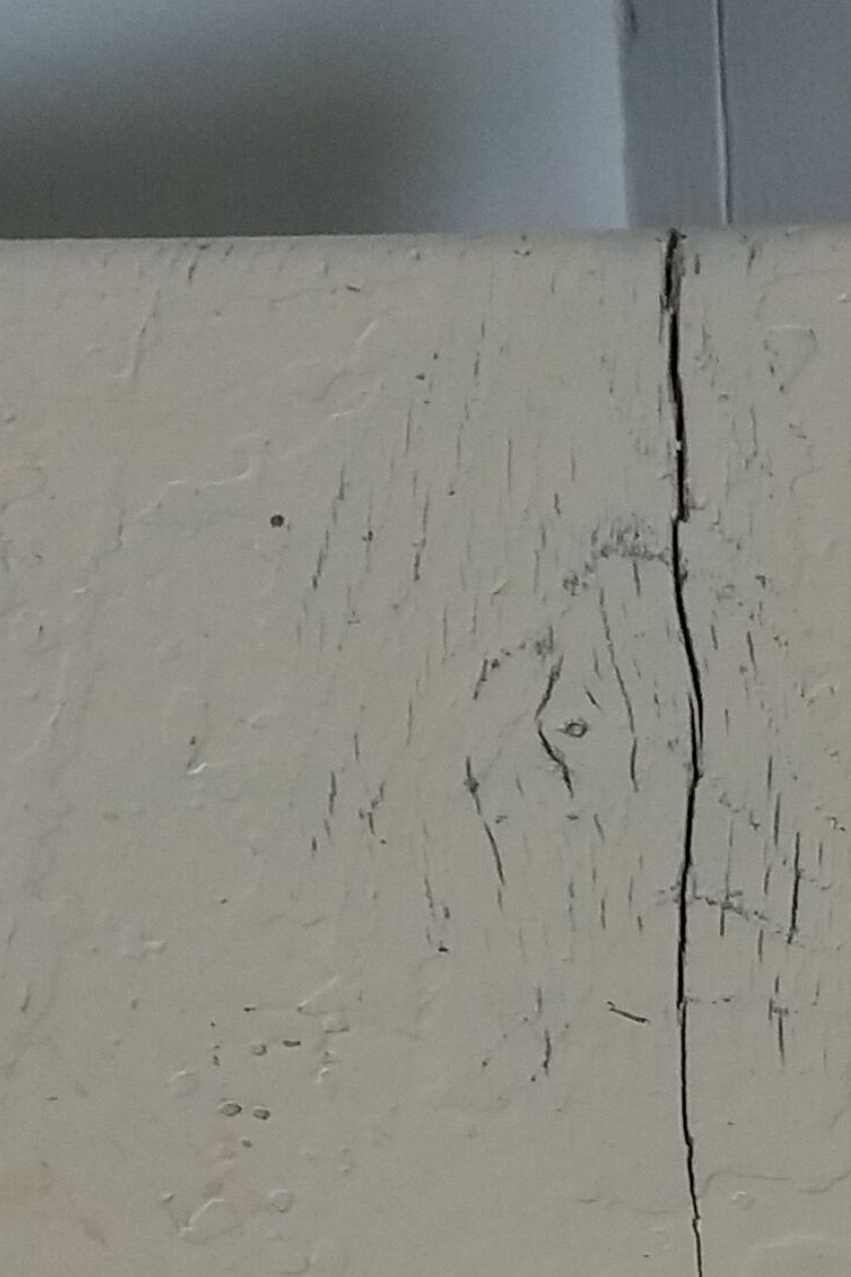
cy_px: 1202
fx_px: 3829
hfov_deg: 12.6
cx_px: 806
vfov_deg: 18.5
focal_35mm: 108
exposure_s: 1/30
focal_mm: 3.7
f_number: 1.9
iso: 64
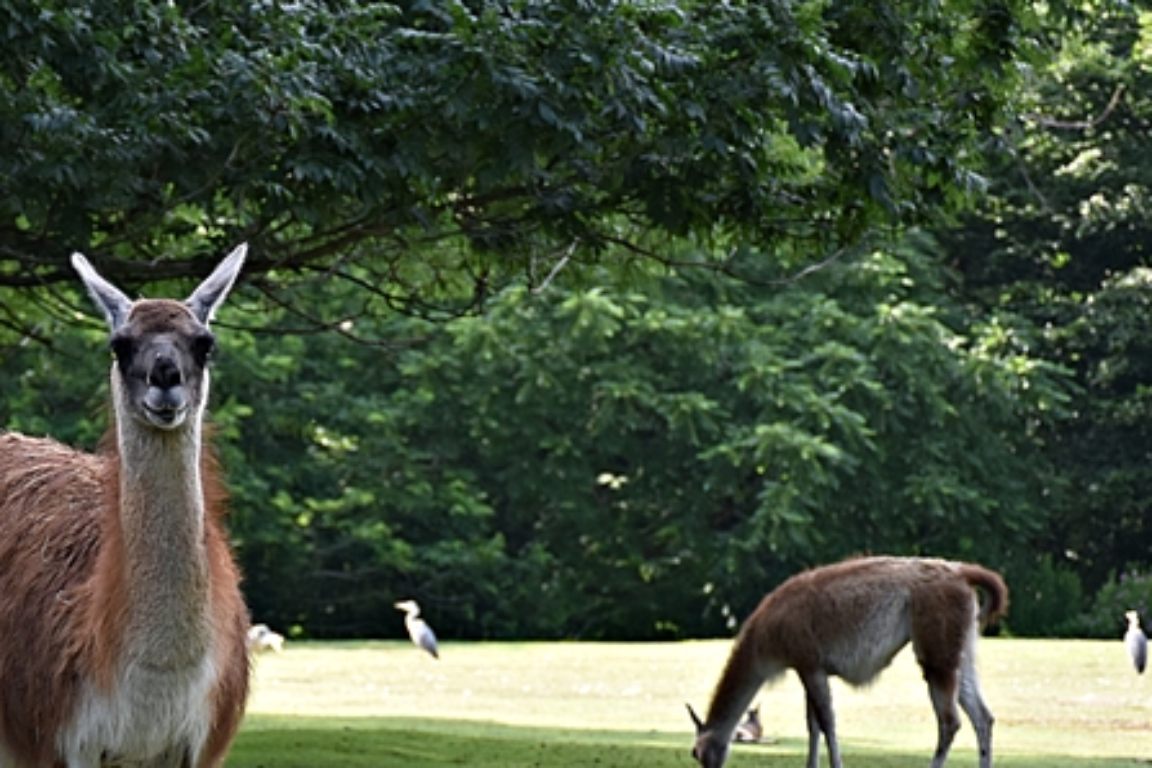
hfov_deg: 7.5
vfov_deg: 5.0
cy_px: 653
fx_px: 8799
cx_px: 209
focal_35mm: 275
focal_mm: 80
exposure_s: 1/400
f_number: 5.3
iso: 400
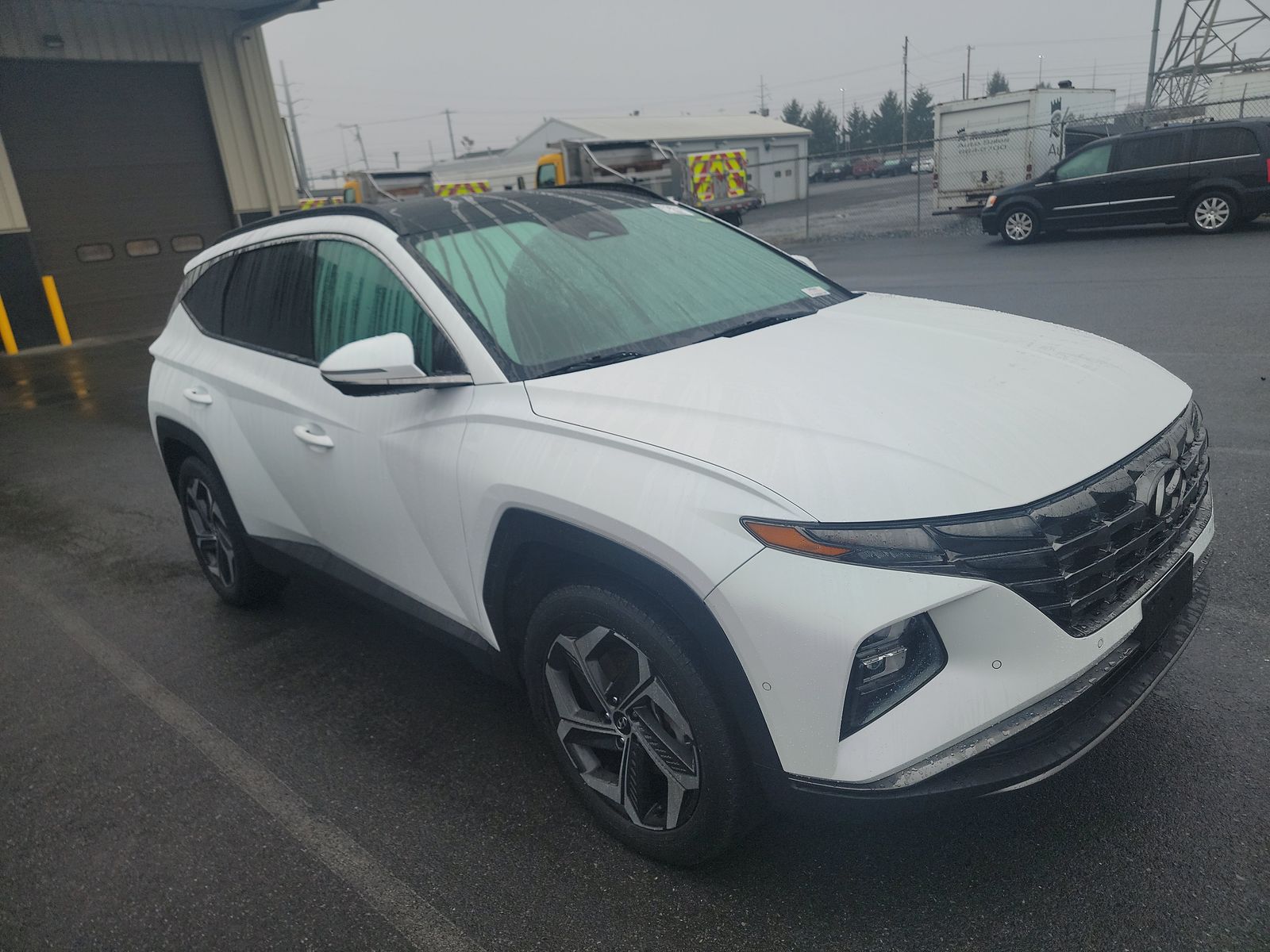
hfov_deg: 71.6
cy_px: 476
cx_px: 635
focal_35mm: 24
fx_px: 881
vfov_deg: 56.8
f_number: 1.8
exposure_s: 1/142
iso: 50
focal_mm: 6.7
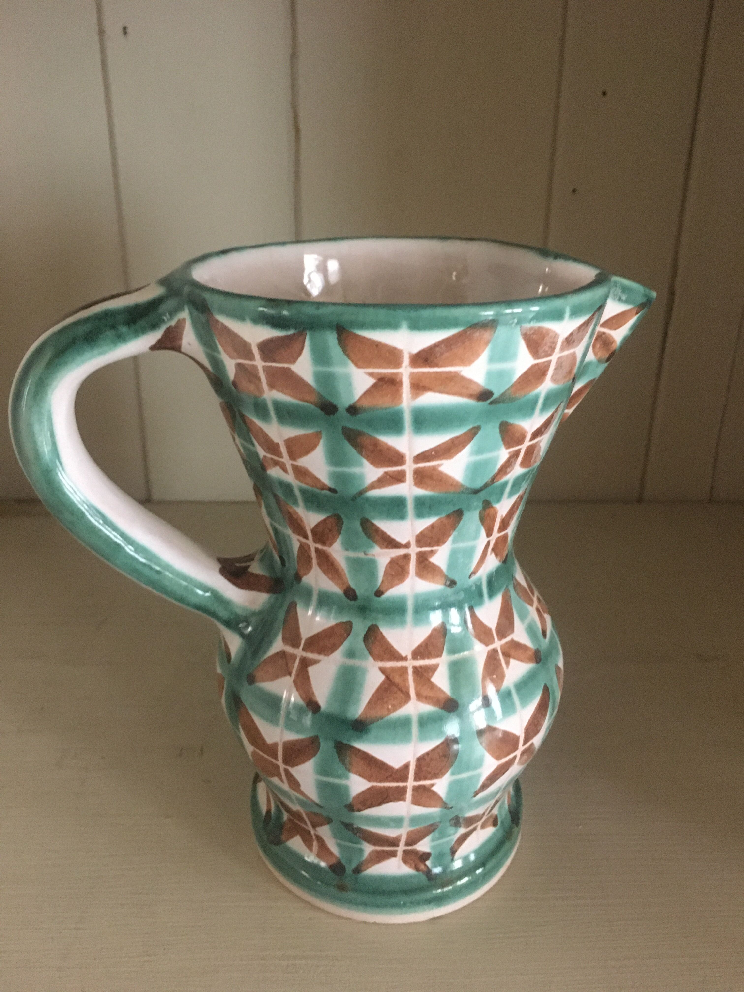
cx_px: 372
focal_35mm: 29
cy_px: 496
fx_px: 831
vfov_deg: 61.7
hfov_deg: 48.2
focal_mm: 4.15
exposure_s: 1/17
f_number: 2.2
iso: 320
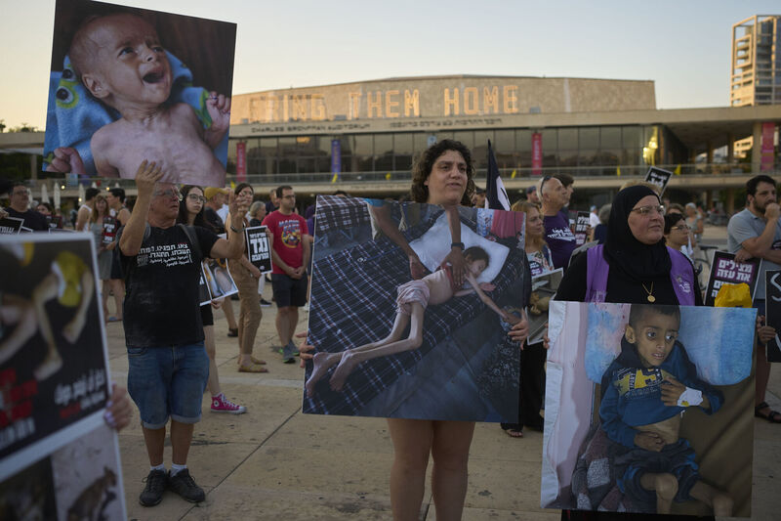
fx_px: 759
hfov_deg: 54.4
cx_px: 390
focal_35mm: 35
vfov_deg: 37.8
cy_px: 260
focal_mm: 35
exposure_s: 1/800
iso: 200
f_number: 2.5
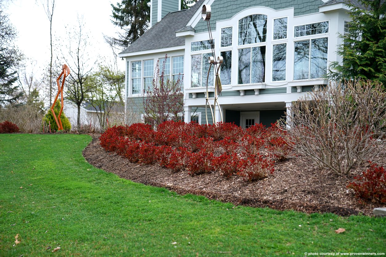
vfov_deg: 24.2
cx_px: 193
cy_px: 128
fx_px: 600
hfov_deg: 35.6
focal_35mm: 56
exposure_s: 1/125
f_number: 2.8
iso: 50
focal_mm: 56
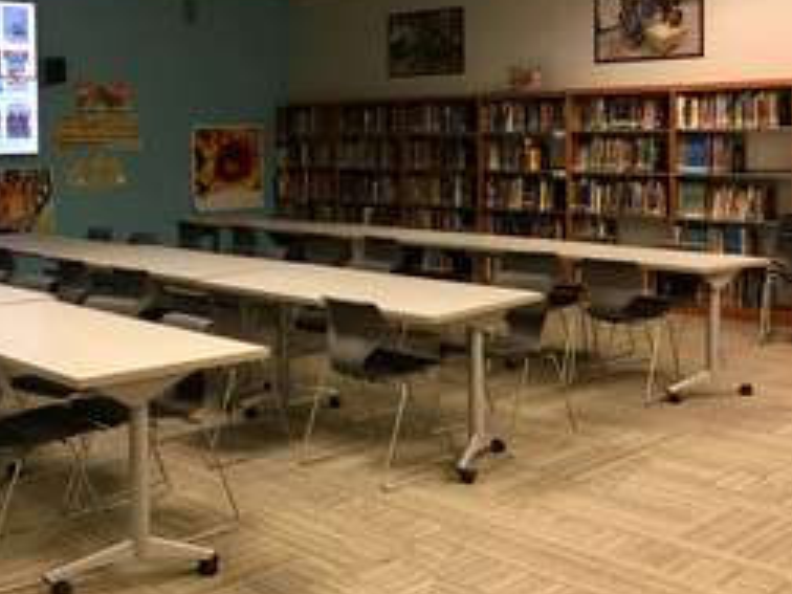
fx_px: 1052
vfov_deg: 31.2
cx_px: 214
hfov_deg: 40.3
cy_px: 176
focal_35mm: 46
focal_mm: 4.15
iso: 40
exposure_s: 1/15
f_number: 2.2
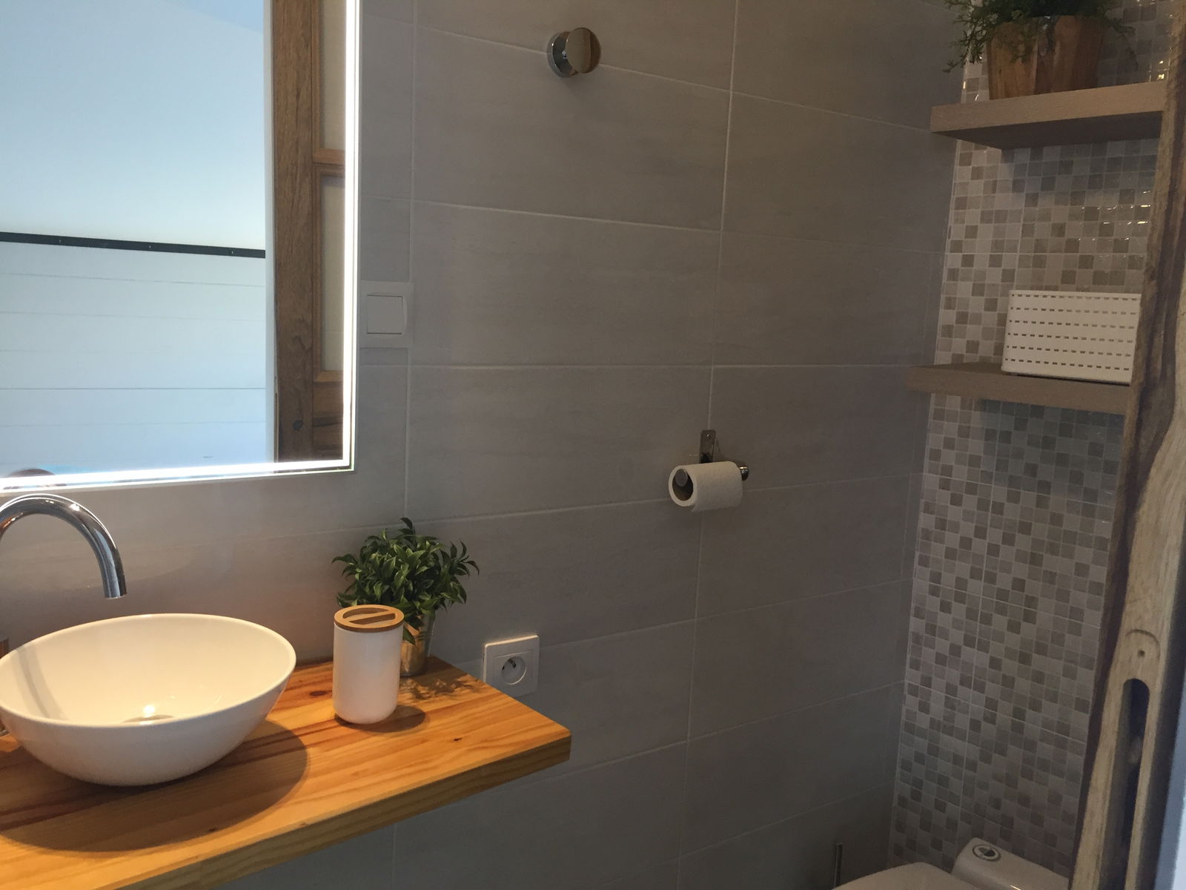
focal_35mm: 29
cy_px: 445
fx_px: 994
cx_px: 593
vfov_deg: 48.2
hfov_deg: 61.7
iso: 100
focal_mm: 4.15
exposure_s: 1/33
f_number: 2.2
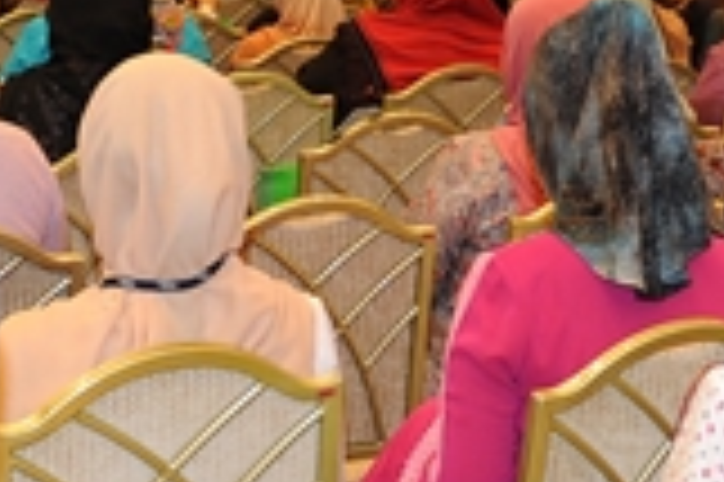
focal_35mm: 119
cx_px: 607
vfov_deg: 11.4
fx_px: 2391
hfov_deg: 17.0
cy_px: 72
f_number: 3.5
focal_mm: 24
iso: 1000
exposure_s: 1/50
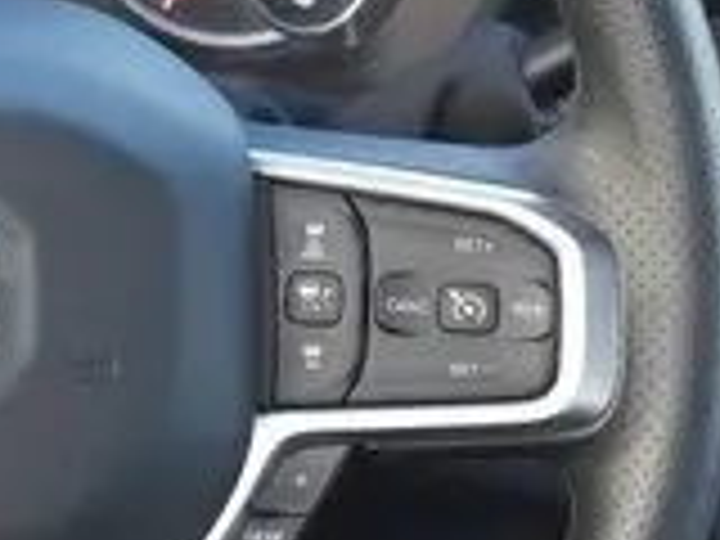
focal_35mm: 120
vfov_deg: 12.3
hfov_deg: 15.9
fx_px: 2496
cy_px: 290
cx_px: -90
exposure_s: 1/60
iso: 640
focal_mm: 15
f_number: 5
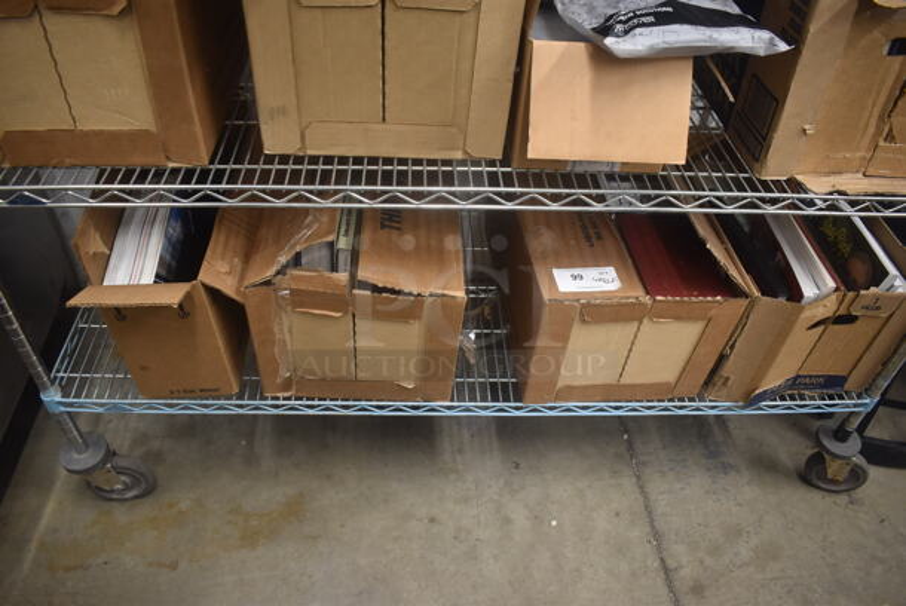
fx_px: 680
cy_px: 303
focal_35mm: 27
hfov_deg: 67.3
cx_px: 453
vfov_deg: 48.0
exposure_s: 1/30
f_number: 3.5
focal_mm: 18
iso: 720
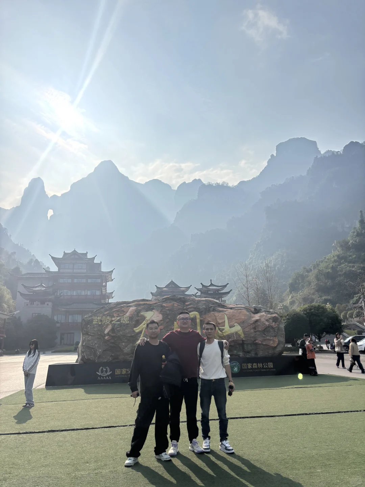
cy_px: 244
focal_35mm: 26
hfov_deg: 53.1
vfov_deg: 67.3
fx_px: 366
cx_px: 182
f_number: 1.6
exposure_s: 1/8333
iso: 50
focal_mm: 5.96
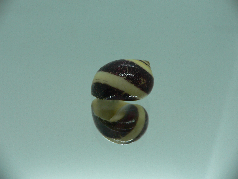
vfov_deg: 40.7
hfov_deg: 52.6
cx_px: 119
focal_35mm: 35
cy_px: 90
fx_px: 241
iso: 80
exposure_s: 1/80
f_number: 2.8
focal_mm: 4.6
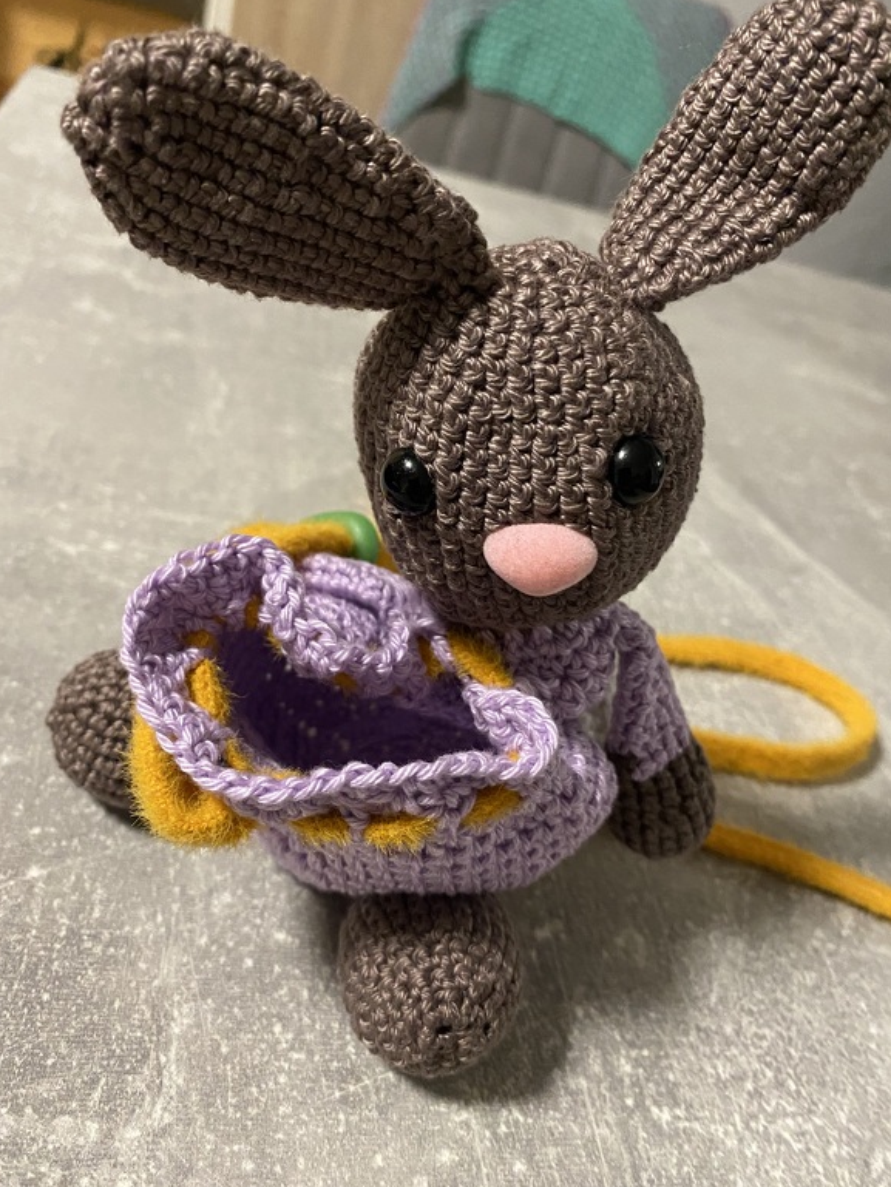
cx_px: 449
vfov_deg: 67.3
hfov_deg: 53.1
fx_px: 892
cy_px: 577
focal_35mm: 26
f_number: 1.8
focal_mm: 4.25
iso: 640
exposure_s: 1/38
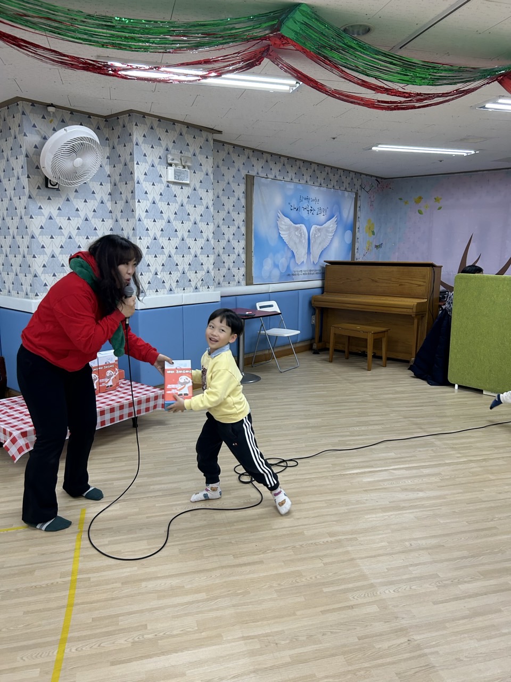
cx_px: 256
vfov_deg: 67.3
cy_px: 341
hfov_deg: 53.1
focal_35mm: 26
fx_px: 512
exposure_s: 1/120
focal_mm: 5.7
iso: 100
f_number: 1.5
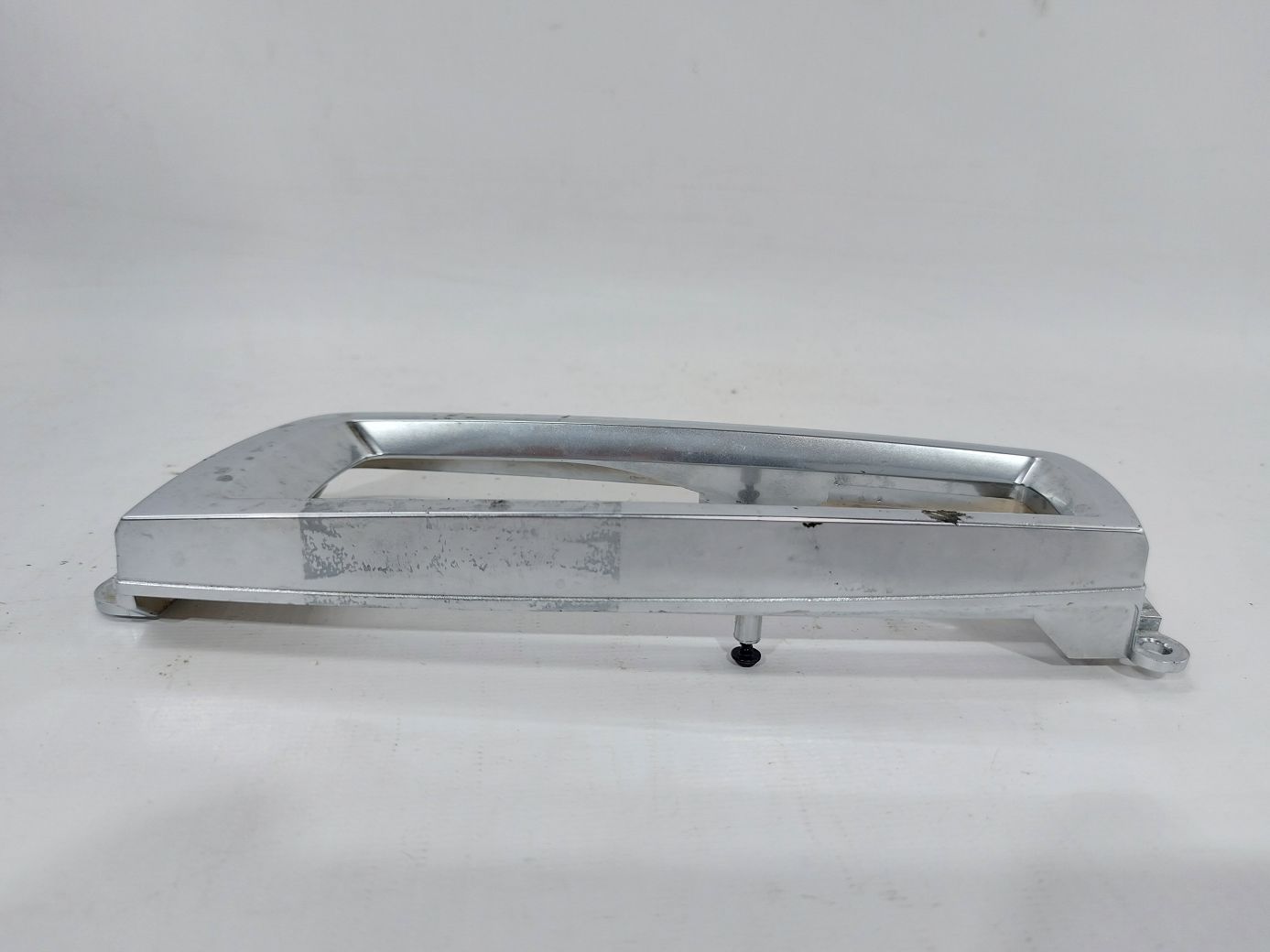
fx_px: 880
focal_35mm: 24
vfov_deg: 56.8
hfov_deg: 71.6
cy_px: 476
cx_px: 635
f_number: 1.8
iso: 64
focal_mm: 5.23
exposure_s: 1/50
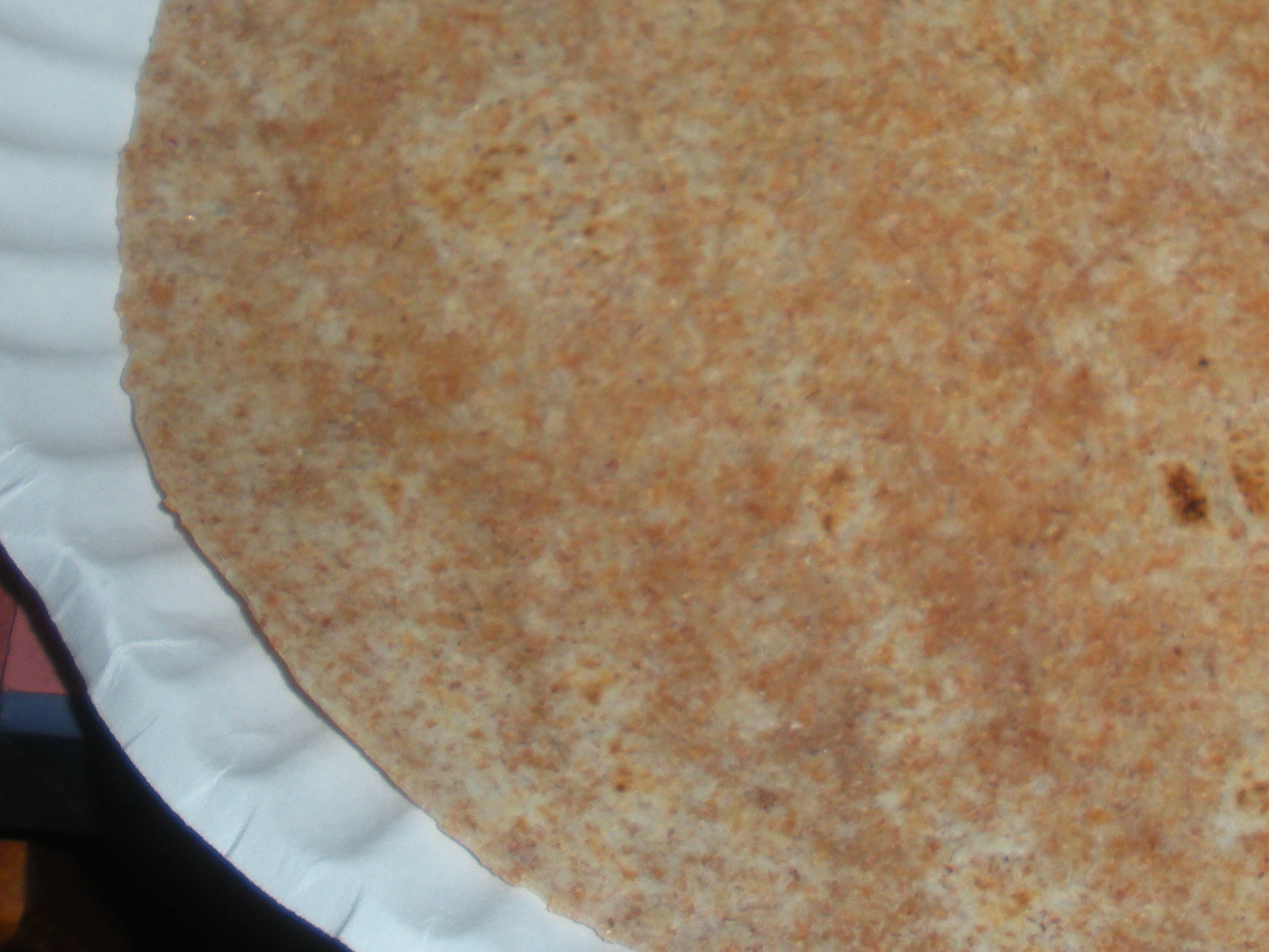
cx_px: 1085
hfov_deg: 24.2
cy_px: 36
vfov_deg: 18.3
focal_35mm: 79
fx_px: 2897
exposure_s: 1/60
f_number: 3.5
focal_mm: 6.3
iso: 64
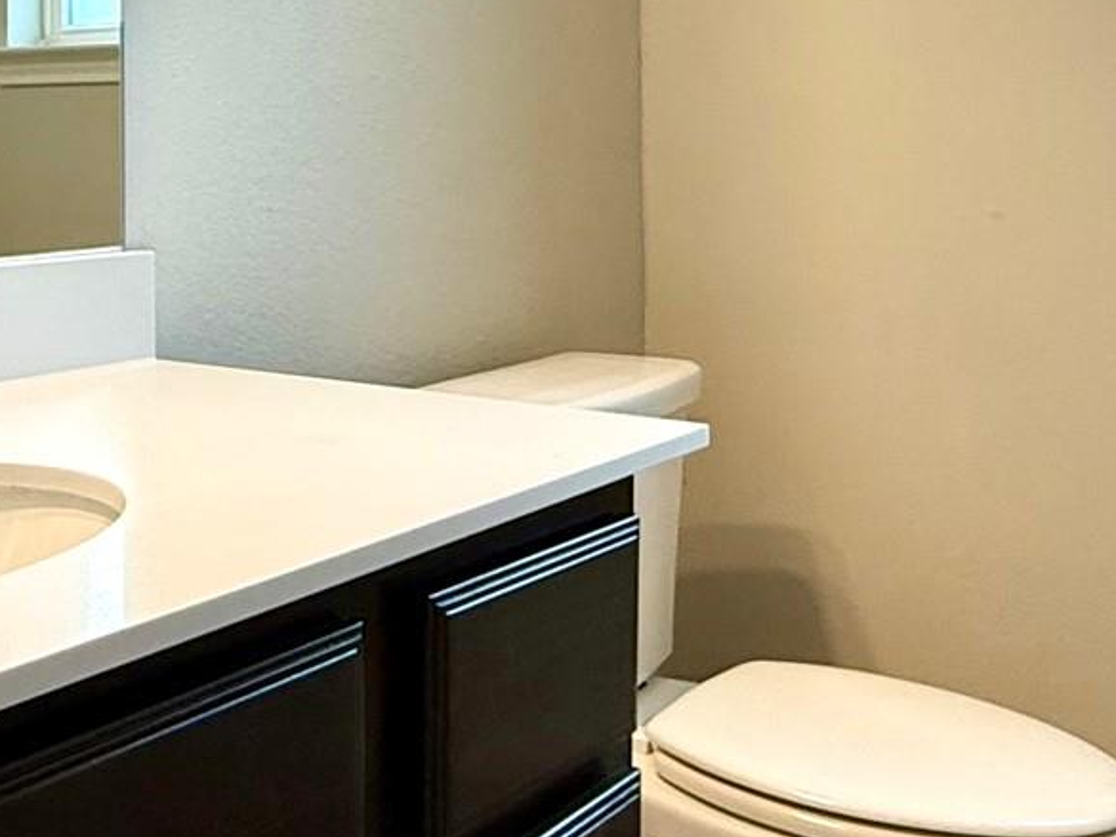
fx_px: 1580
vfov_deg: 29.0
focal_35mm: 49
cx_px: 446
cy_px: 162
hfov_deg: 38.7
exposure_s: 1/120
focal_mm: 2.22
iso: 250
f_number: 2.2
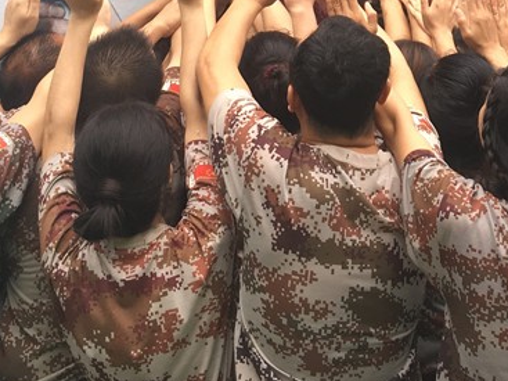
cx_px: 388
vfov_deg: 17.1
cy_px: -123
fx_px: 1188
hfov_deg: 23.9
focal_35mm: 81
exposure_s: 1/33
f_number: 2.2
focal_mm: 4.15
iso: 25
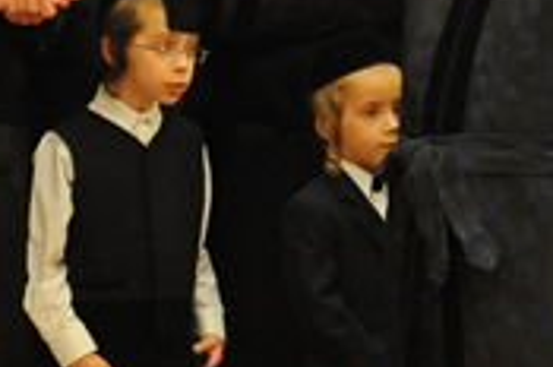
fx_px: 3772
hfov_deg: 8.4
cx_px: 389
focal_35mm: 246
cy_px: 65
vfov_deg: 5.6
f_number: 4.5
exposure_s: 1/100
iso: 3200
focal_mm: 42
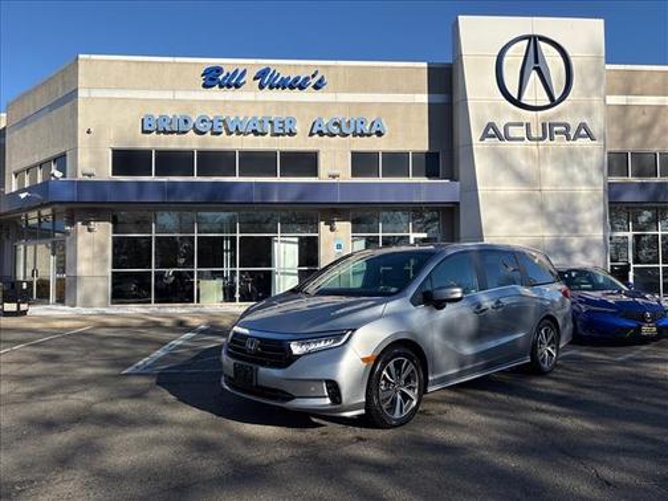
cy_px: 250
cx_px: 334
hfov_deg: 67.3
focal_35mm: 26
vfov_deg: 53.1
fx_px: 502
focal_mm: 5.96
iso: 50
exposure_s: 1/3831
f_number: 1.6
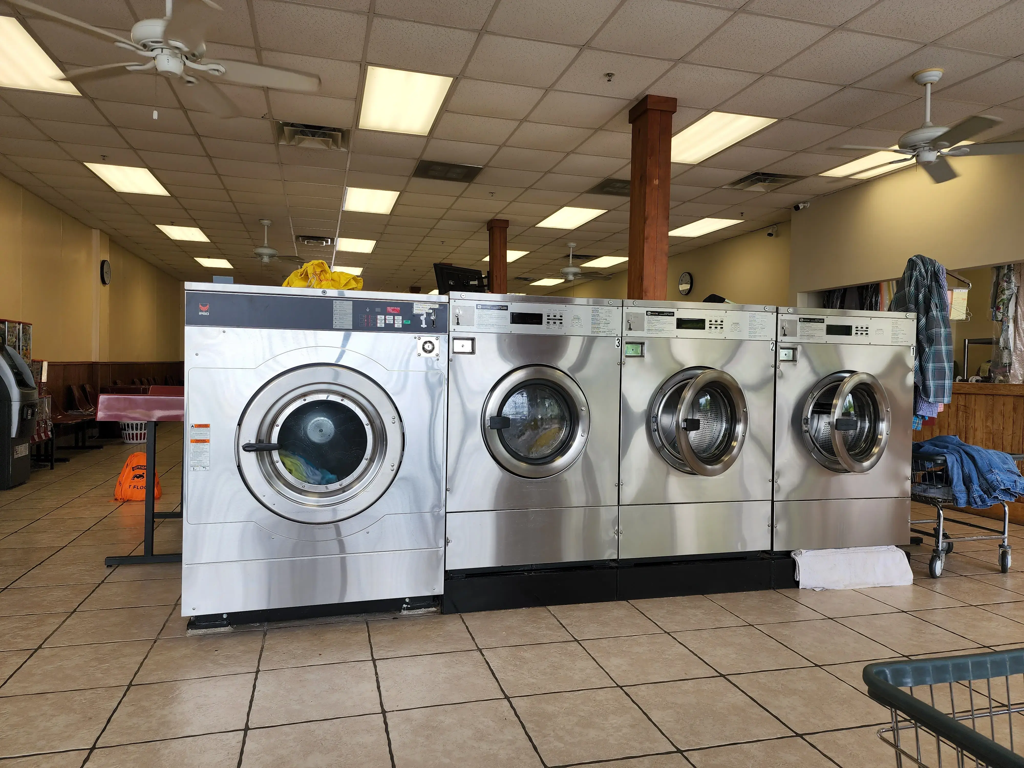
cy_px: 384
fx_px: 680
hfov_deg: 73.9
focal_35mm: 23
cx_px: 512
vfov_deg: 58.9
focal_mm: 6.4
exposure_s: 1/180
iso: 32
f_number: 1.8
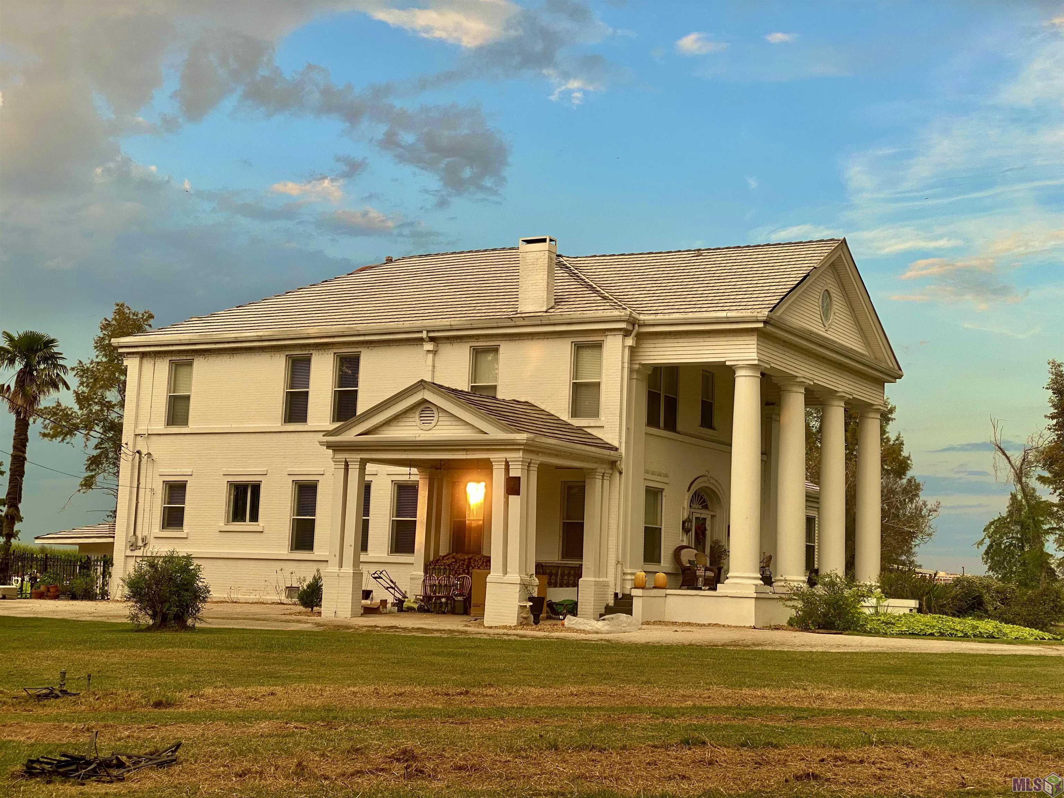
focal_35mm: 52
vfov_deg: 28.0
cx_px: 532
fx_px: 1598
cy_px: 399
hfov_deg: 36.8
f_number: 2
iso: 20
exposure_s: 1/226
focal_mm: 6
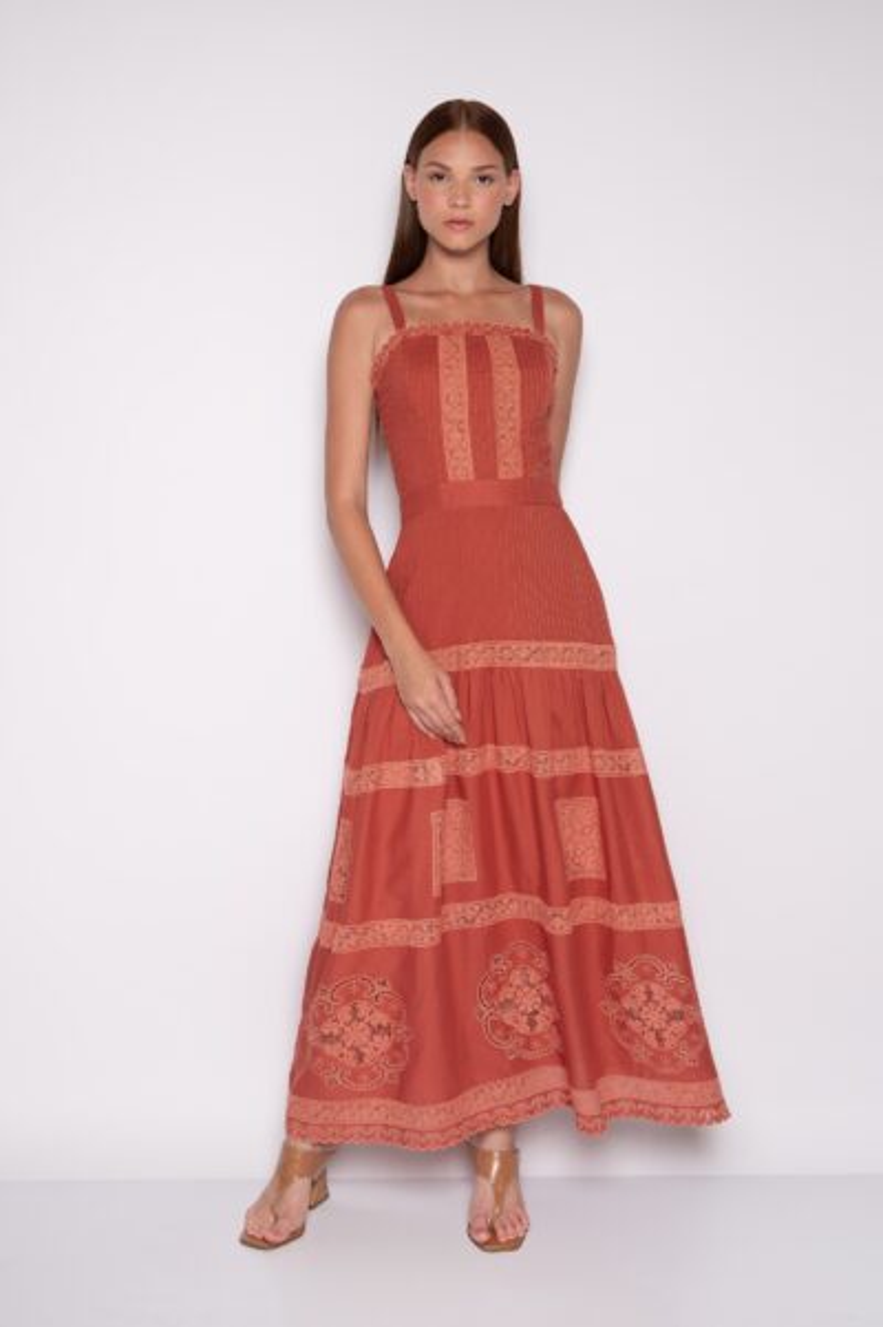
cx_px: 442
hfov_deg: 31.9
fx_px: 1547
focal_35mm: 42
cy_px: 664
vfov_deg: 46.4
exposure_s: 1/160
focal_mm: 42
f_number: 7.1
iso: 200
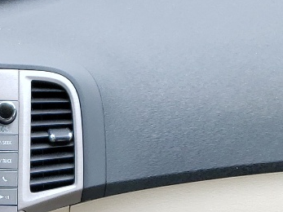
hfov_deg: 15.6
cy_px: 467
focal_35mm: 120
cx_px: -82
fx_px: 981
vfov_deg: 10.9
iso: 50
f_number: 1.5
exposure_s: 1/286
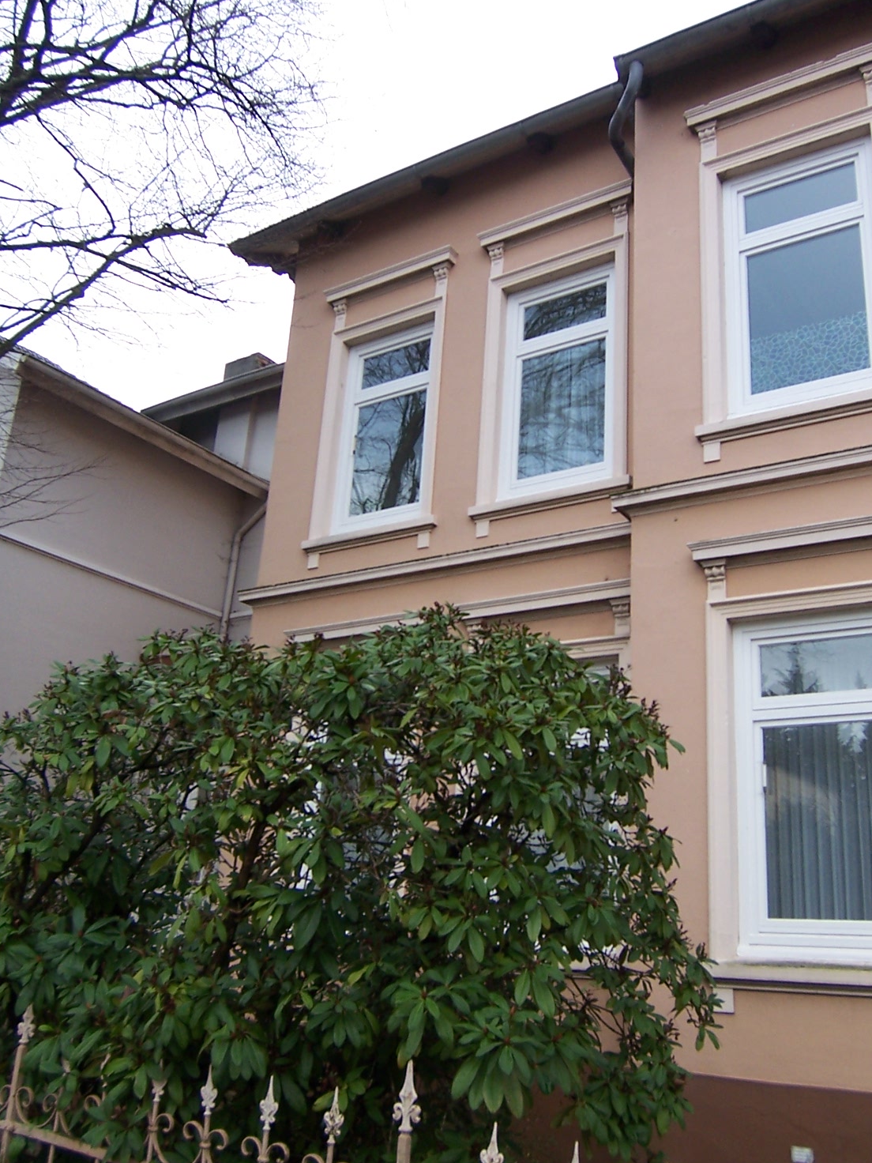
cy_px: 552
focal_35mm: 32
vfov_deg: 56.8
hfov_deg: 44.0
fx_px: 1075
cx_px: 499
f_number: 2.8
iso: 64
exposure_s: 1/160
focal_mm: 3.8
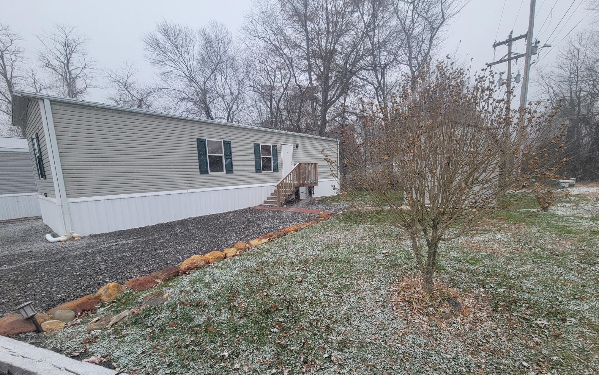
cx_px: 303
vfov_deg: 78.3
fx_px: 229
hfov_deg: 105.3
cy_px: 212
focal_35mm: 14
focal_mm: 2.2
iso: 50
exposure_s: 1/120
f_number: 2.2
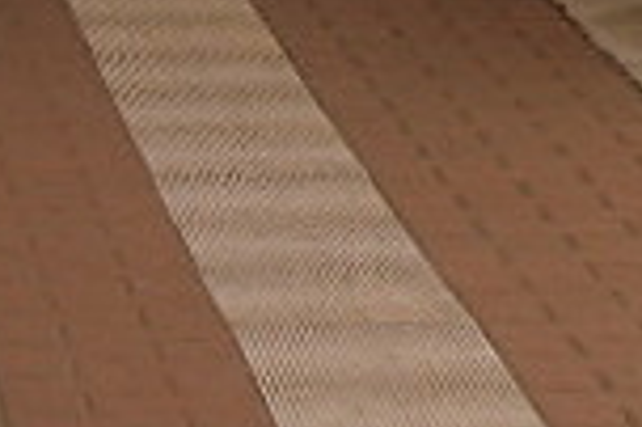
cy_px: -989
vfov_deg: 2.8
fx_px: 8622
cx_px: 1292
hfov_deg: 4.2
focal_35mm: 484
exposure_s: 1/125
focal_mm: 11.8
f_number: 4
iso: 100
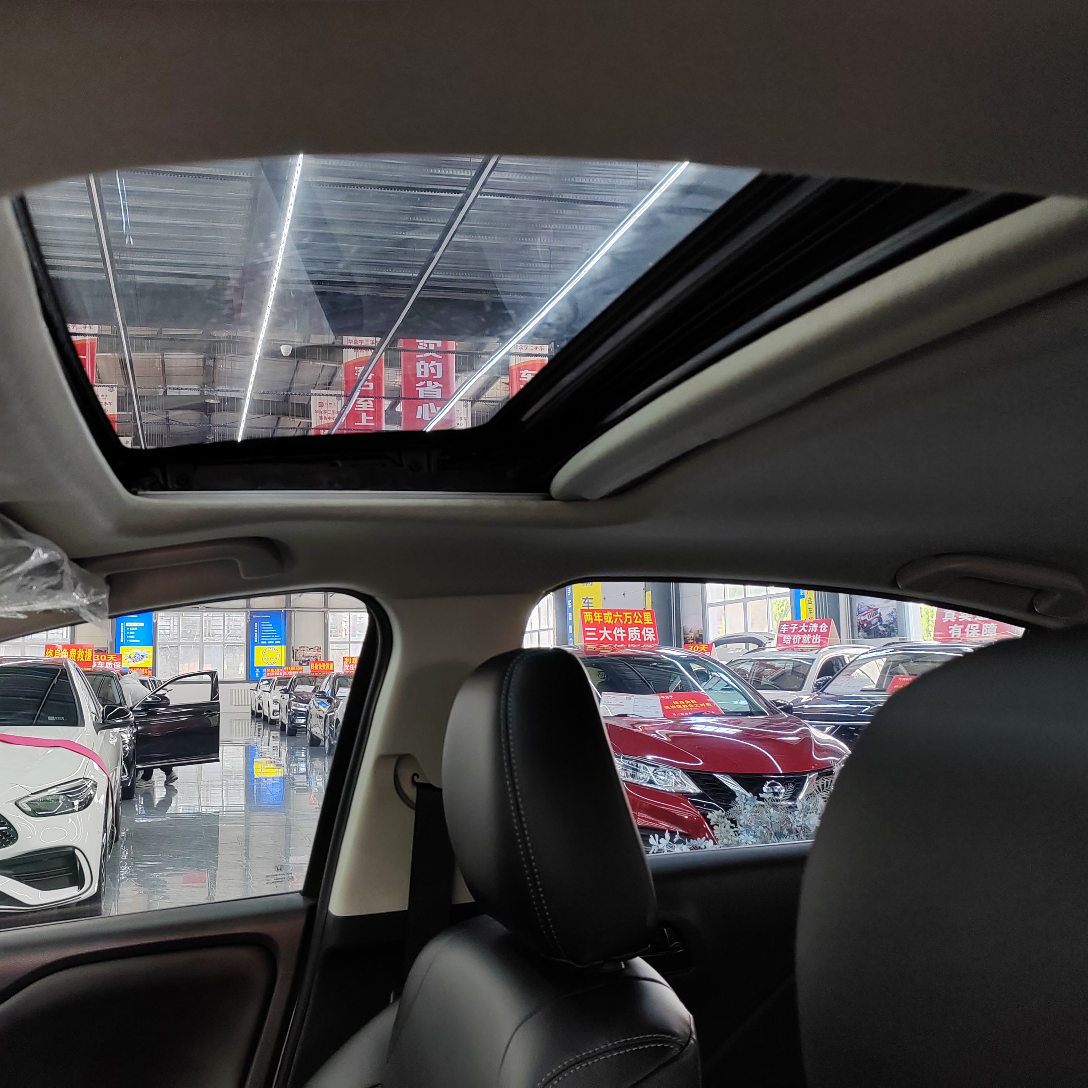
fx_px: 1138
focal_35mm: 32
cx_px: 390
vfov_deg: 51.1
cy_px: 541
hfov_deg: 50.4
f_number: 1.9
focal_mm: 5.52
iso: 800
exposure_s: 1/50
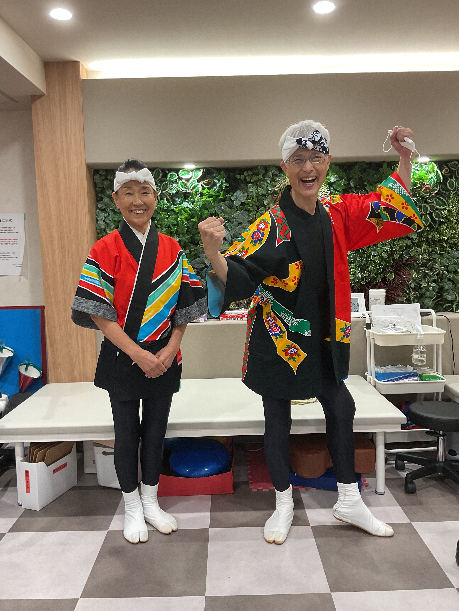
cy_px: 306
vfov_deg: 61.7
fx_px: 513
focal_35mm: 29
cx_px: 230
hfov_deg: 48.2
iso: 64
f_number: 1.8
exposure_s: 1/60
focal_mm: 3
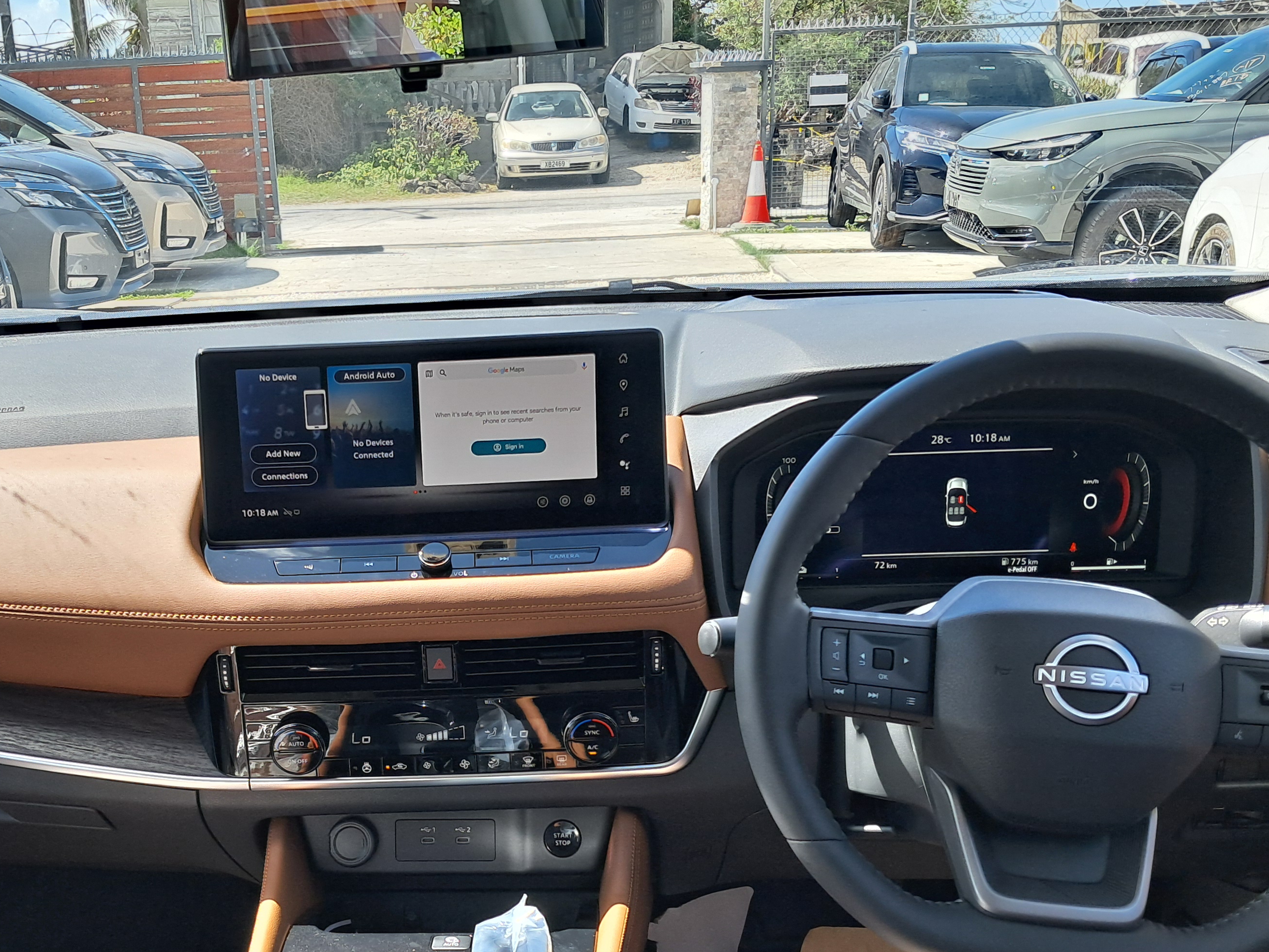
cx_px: 423
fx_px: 1540
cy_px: 681
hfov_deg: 44.1
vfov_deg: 33.8
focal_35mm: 42
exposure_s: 1/182
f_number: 1.8
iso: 50
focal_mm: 4
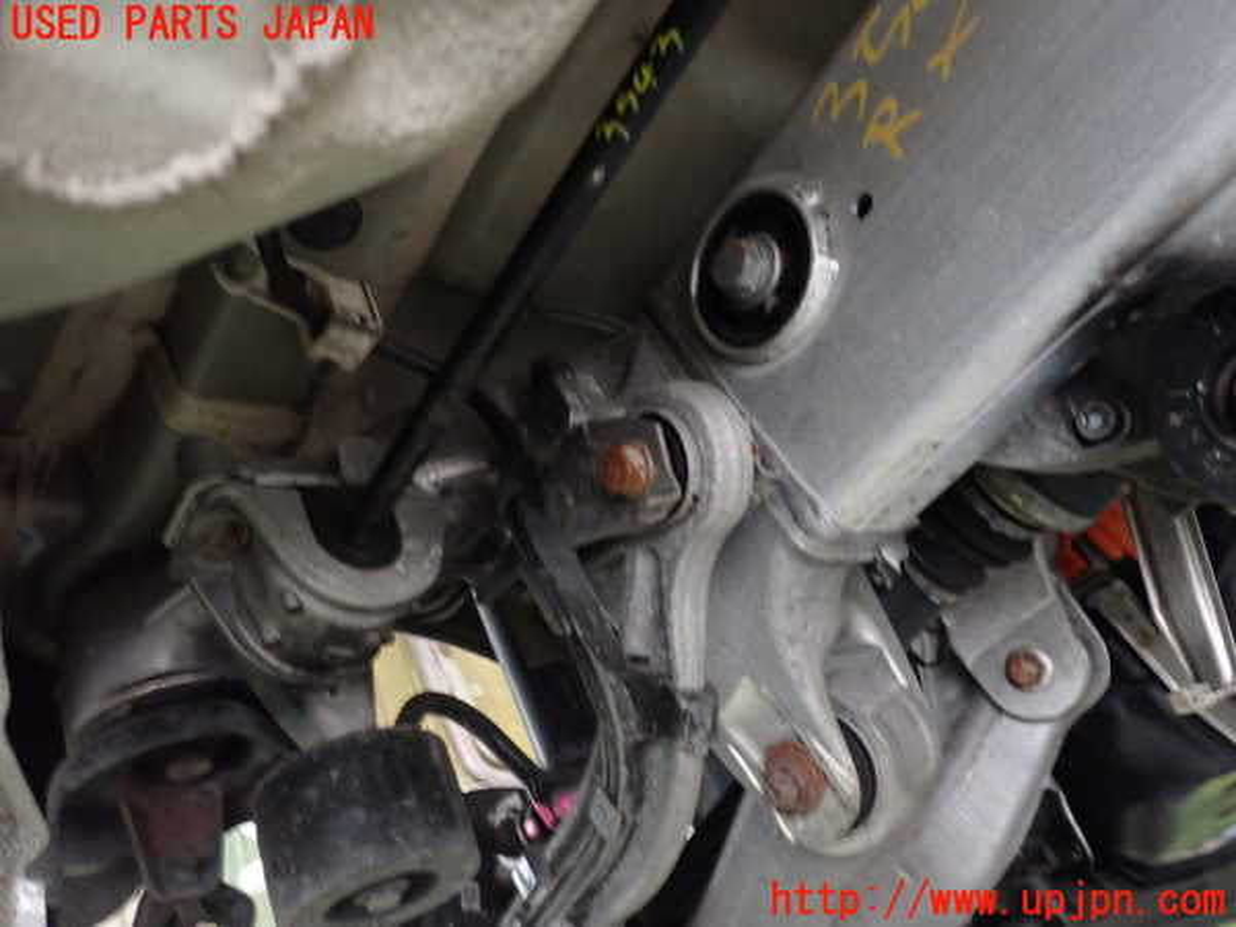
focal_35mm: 30
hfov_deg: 60.0
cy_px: 464
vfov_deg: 46.8
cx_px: 618
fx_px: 1071
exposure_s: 1/13
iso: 800
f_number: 2.3
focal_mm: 5.4
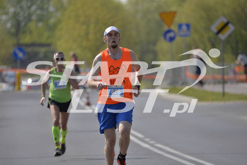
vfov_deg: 3.4
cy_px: 82
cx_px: 124
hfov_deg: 5.2
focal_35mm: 400
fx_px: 2745
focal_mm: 400
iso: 200
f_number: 6
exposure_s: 1/2000
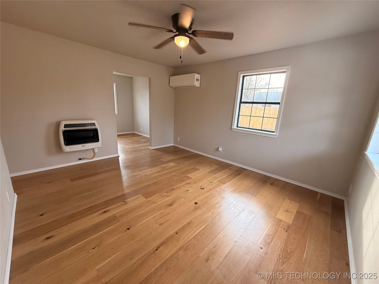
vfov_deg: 85.7
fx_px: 153
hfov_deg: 102.1
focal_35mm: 14
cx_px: 190
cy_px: 142
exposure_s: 1/120
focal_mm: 2.22
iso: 200
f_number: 2.2
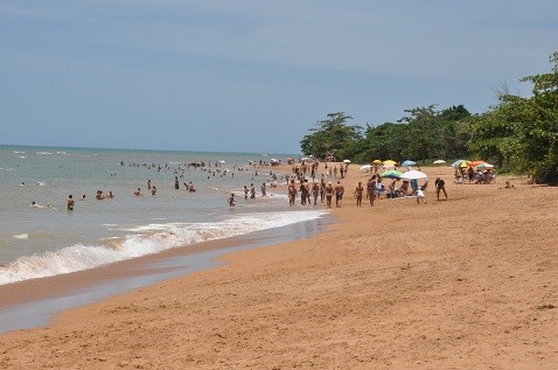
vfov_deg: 11.4
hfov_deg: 17.1
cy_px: 185
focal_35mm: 120
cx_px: 279
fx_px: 1857
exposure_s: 1/200
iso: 400
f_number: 22
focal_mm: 80
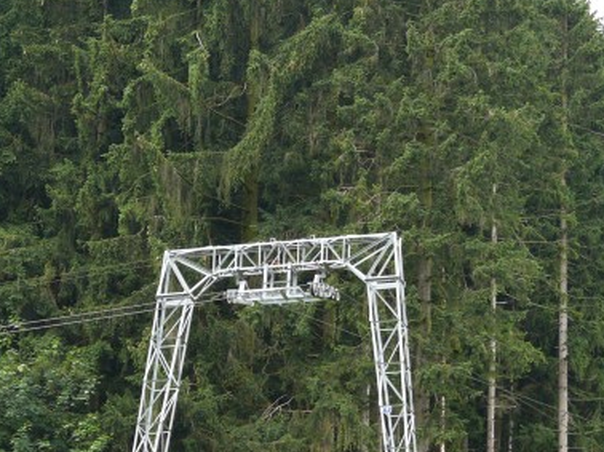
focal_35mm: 307
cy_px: 382
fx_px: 5353
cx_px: 254
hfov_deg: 6.5
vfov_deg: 4.8
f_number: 3.6
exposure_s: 1/100
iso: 100
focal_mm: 30.6
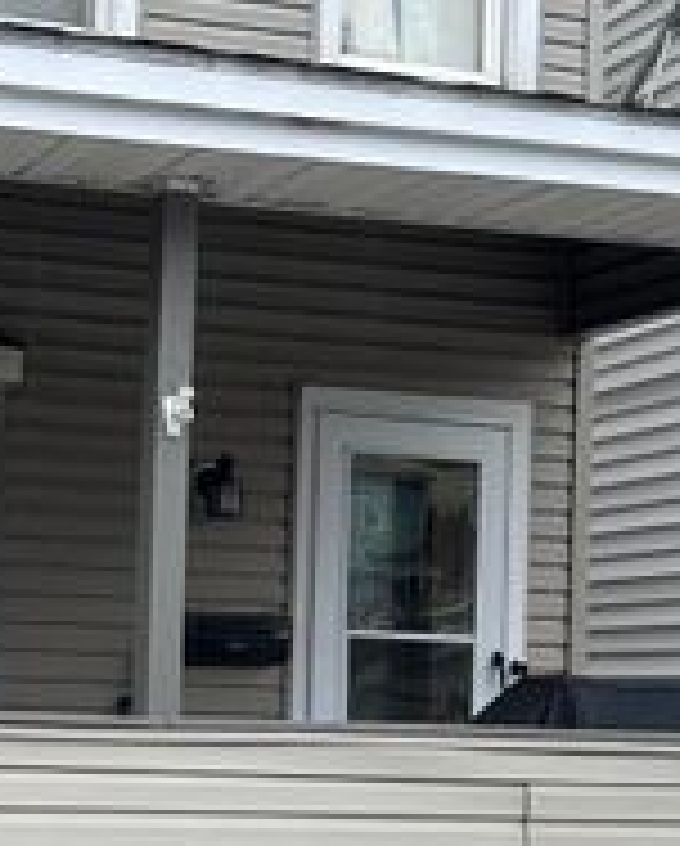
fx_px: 2083
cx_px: -59
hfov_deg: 17.9
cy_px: 592
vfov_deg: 22.8
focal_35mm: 83
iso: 80
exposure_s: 1/1119
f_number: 1.78
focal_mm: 6.86
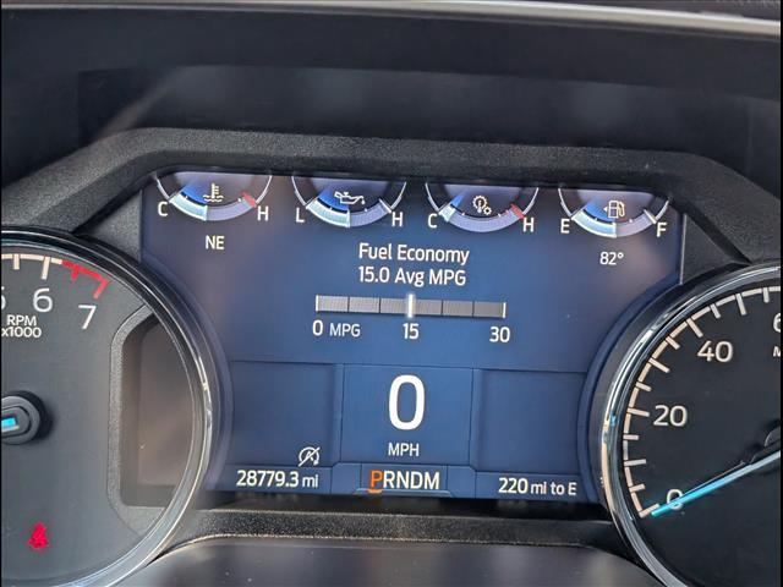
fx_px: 1108
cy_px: 294
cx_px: 392
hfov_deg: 38.9
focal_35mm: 49
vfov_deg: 29.7
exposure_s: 1/714
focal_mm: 6.9
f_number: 1.68
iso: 431
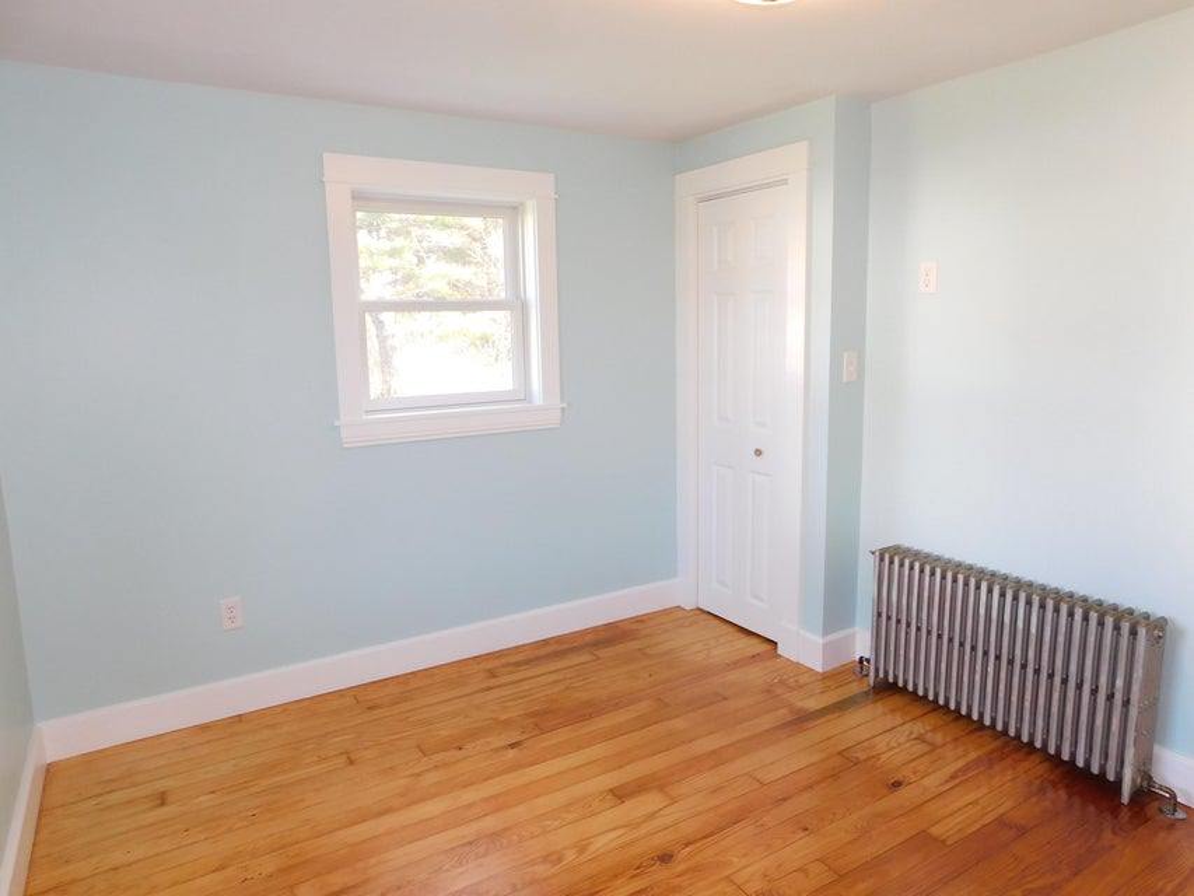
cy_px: 448
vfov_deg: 58.9
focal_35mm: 23
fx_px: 793
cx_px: 597
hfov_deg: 73.9
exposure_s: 1/30
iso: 140
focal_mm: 4
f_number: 3
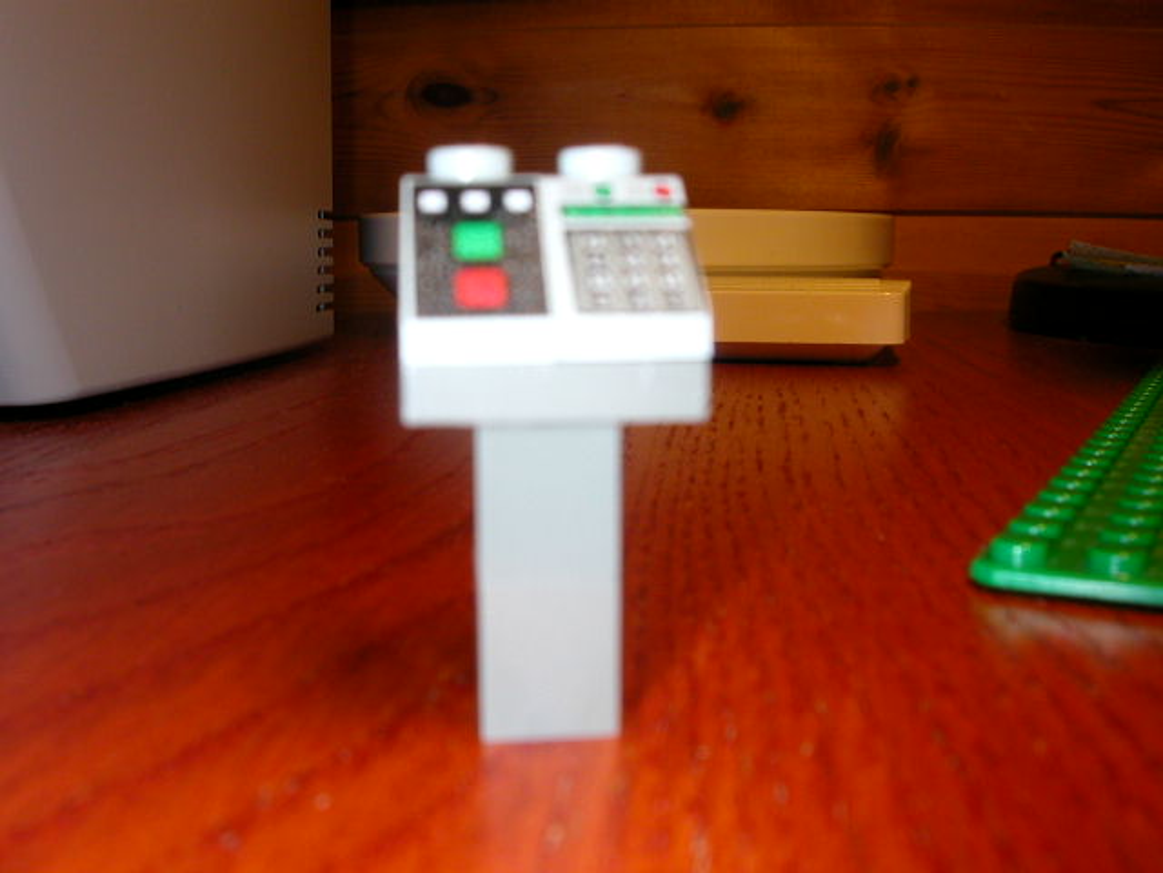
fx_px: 1243
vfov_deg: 38.7
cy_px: 436
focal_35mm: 37
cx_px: 582
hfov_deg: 50.1
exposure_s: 1/30
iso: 100
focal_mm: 5.6
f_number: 4.5
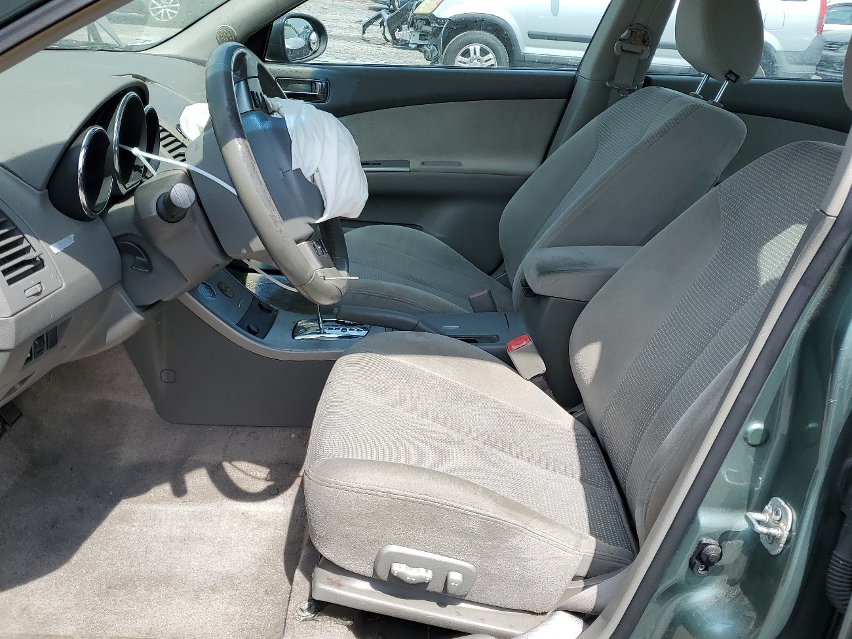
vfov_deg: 44.2
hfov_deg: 56.8
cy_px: 307
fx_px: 788
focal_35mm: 32
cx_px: 422
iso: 50
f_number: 1.5
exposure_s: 1/2000
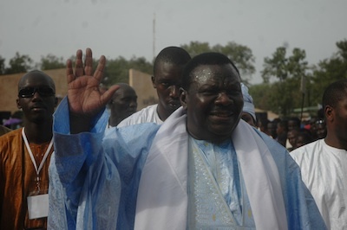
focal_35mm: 72
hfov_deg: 28.1
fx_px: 693
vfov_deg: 18.9
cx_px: 174
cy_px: 115
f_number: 4.5
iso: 200
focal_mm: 48
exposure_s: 1/1250
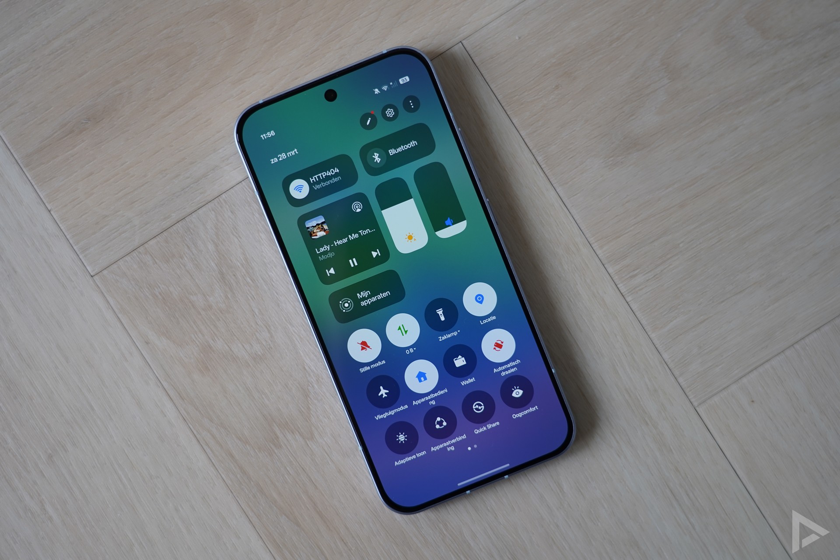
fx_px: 1190
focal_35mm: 51
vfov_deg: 26.5
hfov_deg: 38.9
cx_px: 420
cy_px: 280
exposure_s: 1/60
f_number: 4
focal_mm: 51
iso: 200
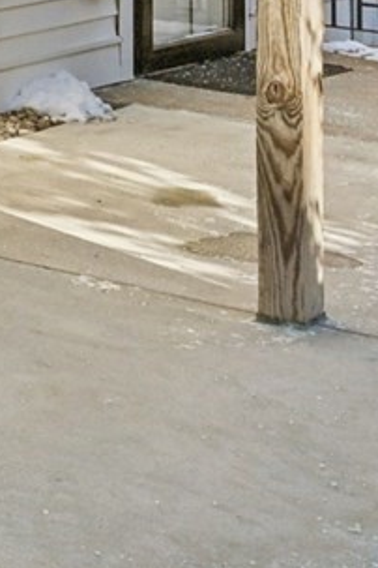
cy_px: -635
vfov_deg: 14.8
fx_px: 1701
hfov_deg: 8.6
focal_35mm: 108
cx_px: -999
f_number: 8
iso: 400
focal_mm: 16
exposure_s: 1/1000
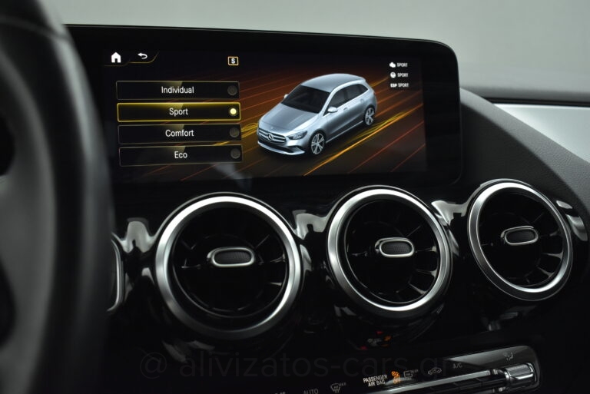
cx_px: 295
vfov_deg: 38.4
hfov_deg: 55.1
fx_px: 566
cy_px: 197
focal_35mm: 34
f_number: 3.8
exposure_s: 1/100
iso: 1600
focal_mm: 23
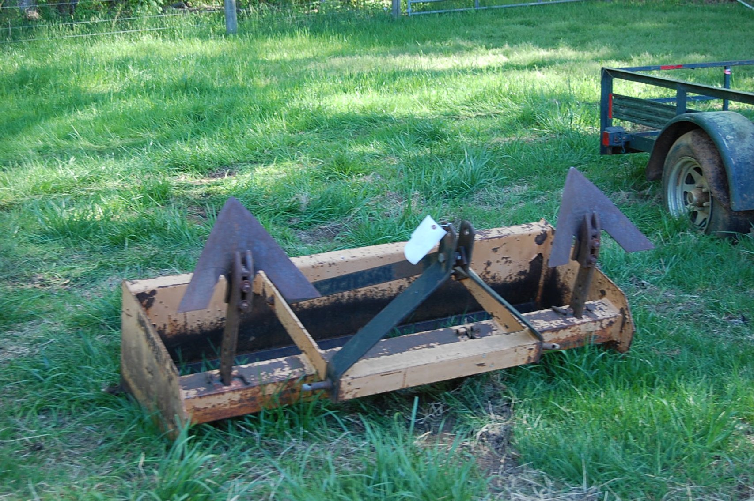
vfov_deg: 23.7
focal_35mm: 57
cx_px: 377
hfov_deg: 35.1
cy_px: 250
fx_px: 1193
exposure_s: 1/125
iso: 400
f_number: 5.6
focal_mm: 38
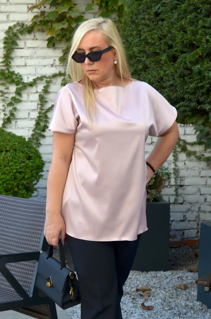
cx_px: 106
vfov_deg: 27.0
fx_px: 663
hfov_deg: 18.1
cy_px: 160
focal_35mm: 75
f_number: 5.6
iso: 100
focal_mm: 50
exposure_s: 1/125
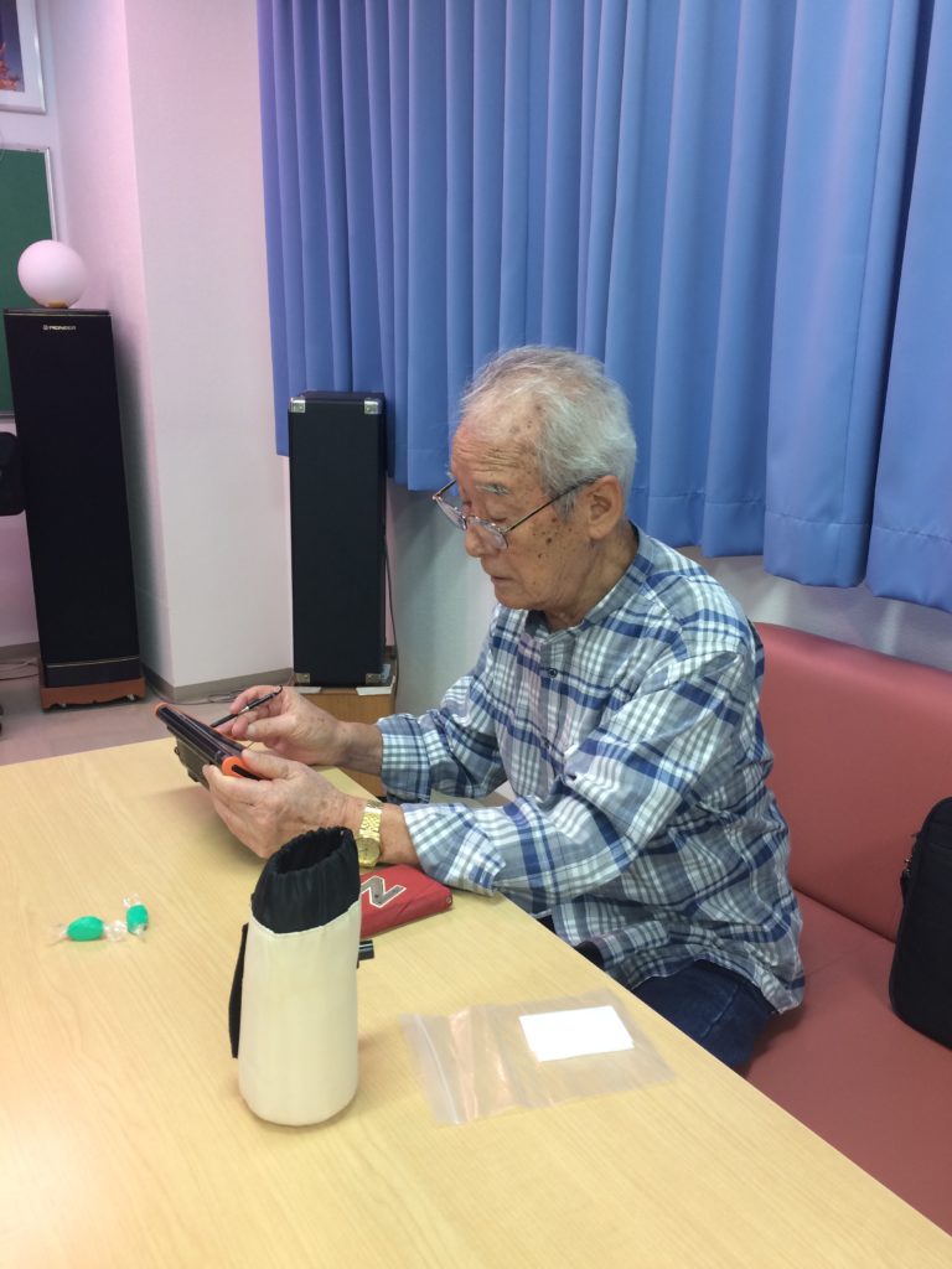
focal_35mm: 29
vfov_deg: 61.7
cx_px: 476
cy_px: 634
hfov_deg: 48.2
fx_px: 1063
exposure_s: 1/30
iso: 50
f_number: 2.2
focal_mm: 4.15
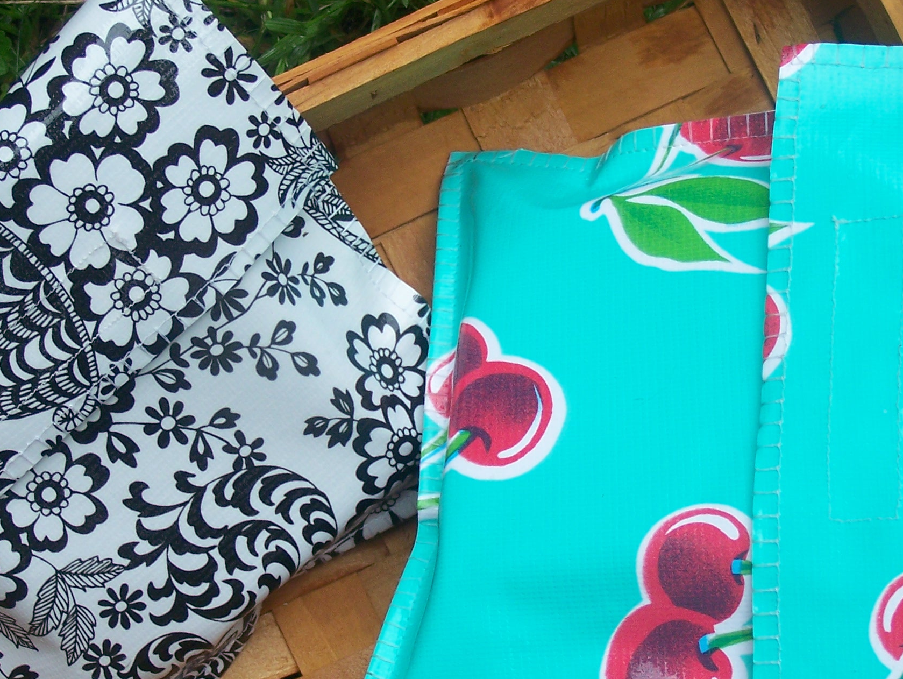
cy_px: 404
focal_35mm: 113
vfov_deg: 13.1
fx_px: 2950
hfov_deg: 17.4
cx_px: 429
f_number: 3.2
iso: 80
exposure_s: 1/125
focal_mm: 11.1
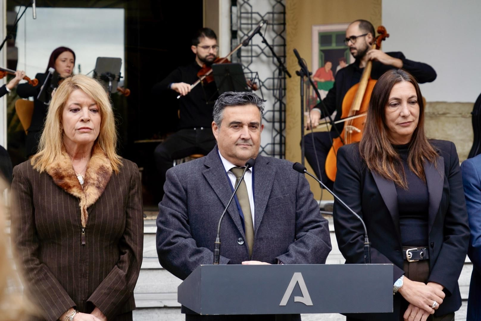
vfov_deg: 16.1
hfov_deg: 23.9
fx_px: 1136
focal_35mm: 85
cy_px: 160
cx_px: 240
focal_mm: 85
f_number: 8
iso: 160
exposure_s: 1/100
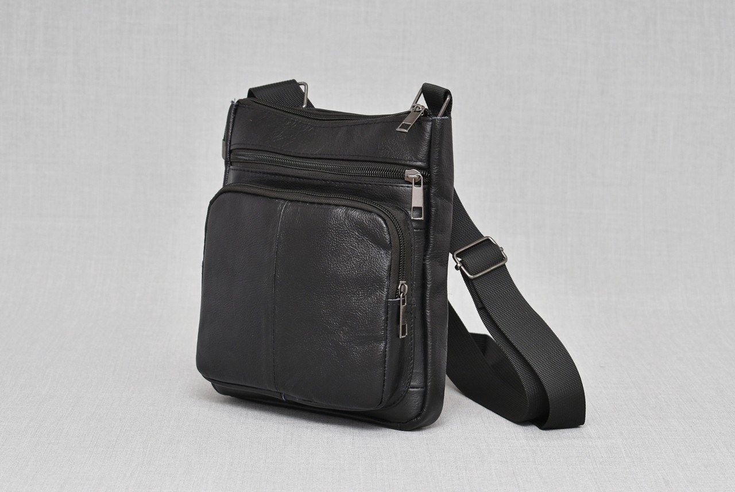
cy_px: 246
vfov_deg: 17.5
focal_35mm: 78
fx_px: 1594
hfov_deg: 26.0
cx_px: 368
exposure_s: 1/60
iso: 100
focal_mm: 52
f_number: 5.6
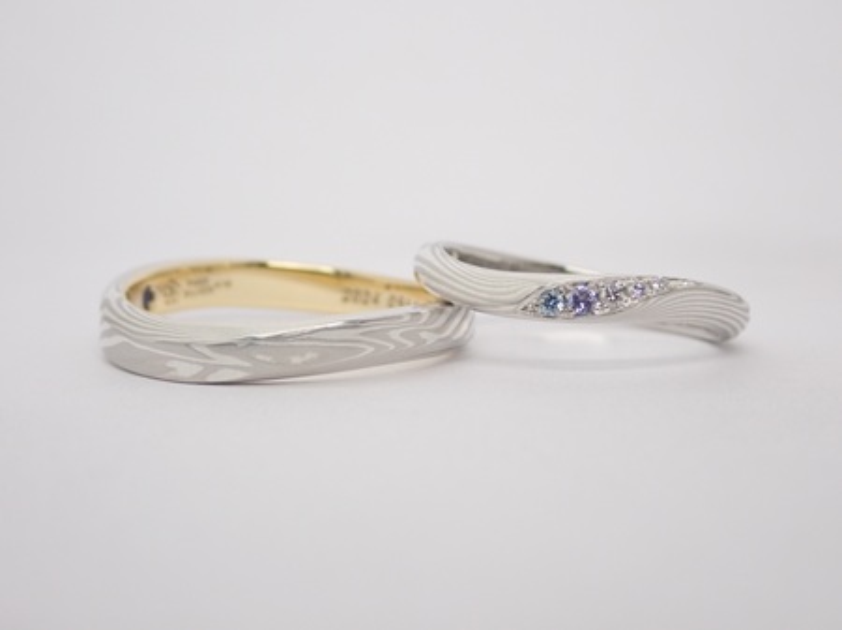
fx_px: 1872
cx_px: 421
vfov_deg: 19.1
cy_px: 315
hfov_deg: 25.3
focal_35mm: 77
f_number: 4.1
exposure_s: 1/125
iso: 200
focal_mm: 13.65
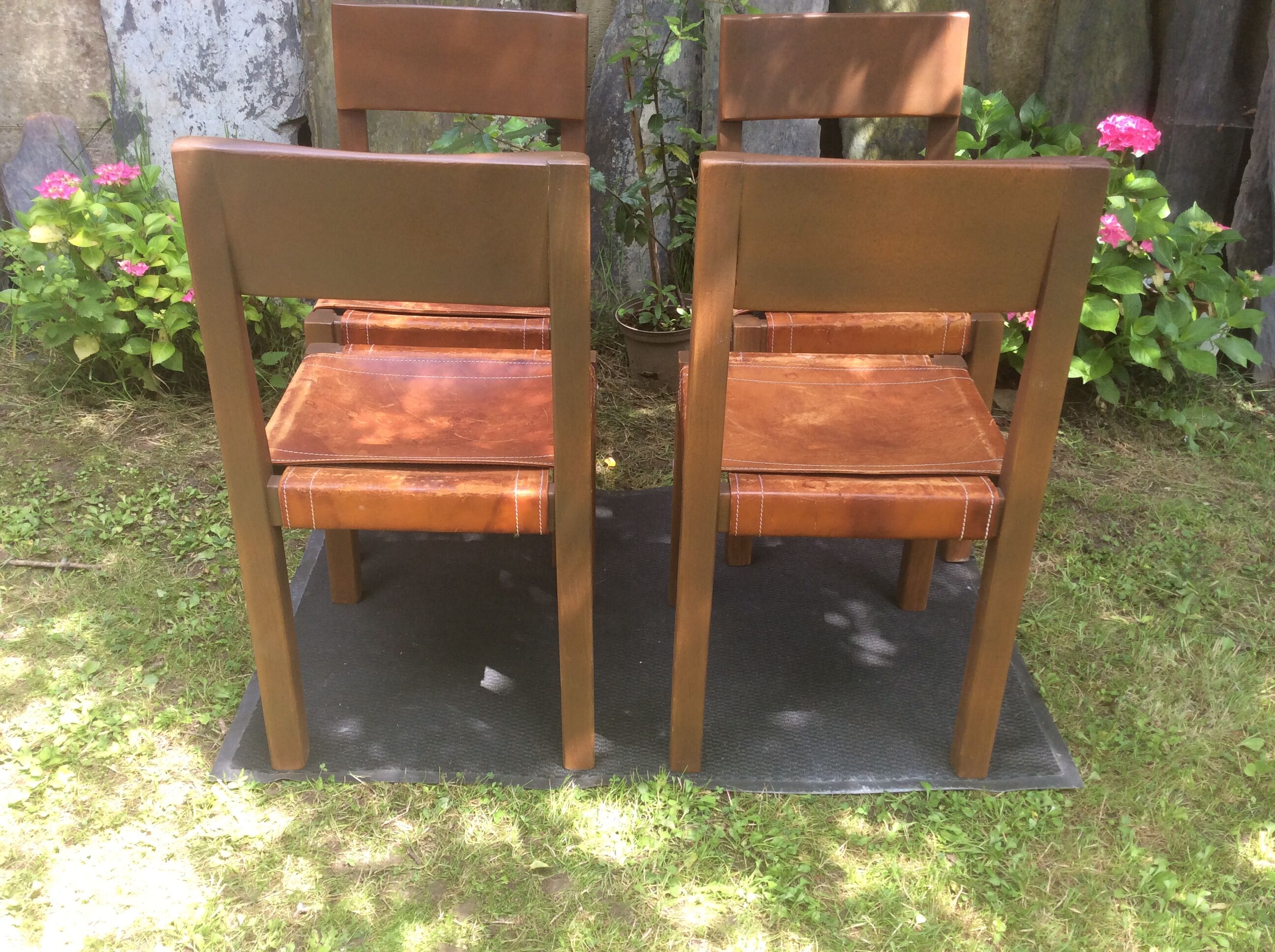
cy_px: 476
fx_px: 1177
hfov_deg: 56.9
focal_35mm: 32
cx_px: 638
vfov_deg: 44.1
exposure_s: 1/136
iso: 32
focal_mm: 3.3
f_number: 2.4
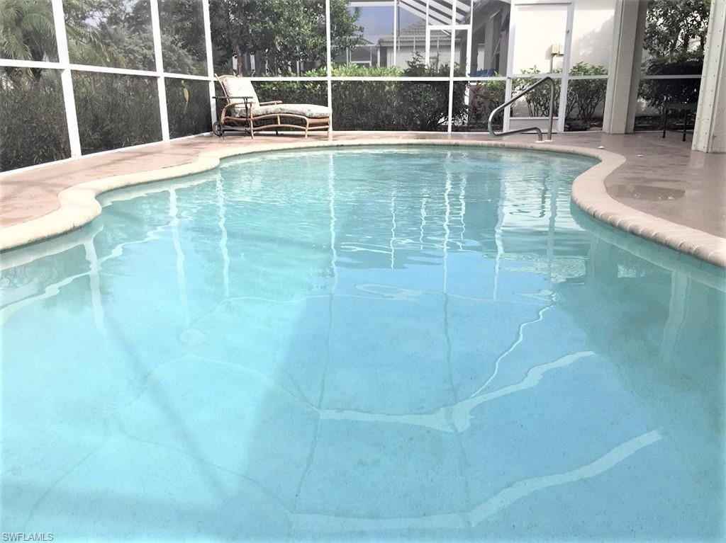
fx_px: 608
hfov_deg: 61.7
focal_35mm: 29
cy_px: 272
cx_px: 363
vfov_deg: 48.2
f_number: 2.2
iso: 32
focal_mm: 4.15
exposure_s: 1/1130
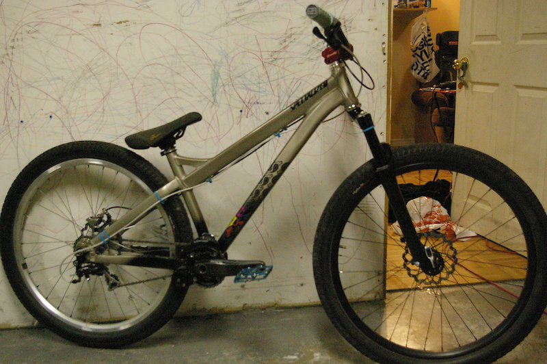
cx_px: 274
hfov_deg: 49.6
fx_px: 592
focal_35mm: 39
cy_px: 182
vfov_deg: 34.2
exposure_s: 1/90
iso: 3200
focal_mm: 26
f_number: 4.5
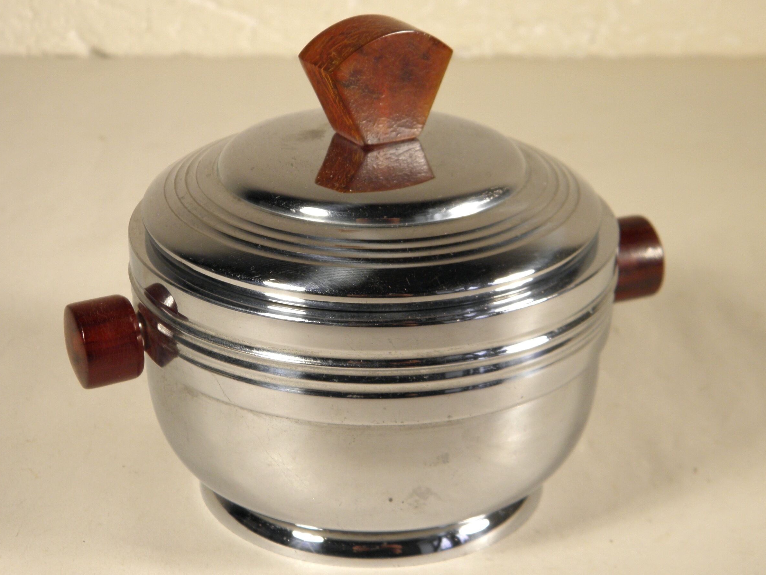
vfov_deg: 17.2
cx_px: 382
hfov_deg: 22.8
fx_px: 1903
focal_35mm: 86
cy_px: 297
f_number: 4.4
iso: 125
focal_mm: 14.3
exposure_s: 1/50
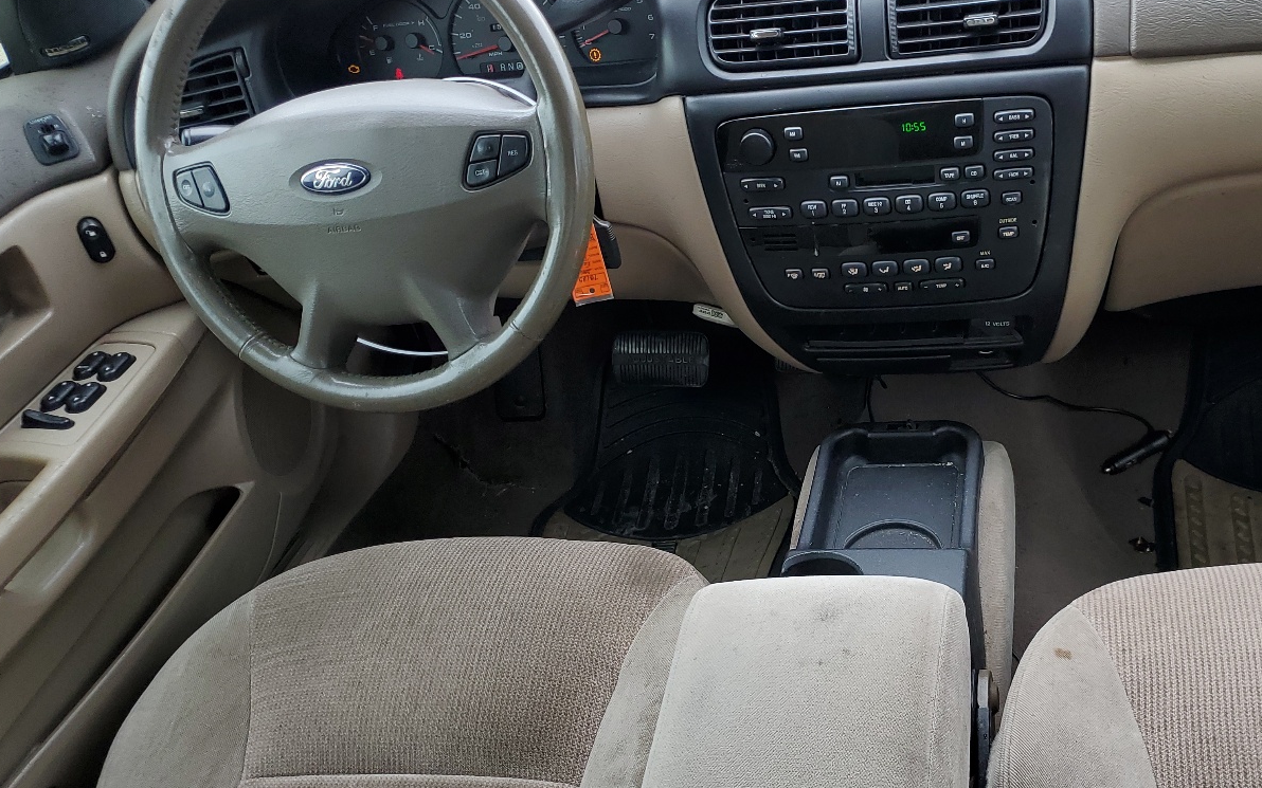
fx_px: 1273
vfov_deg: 34.4
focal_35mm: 37
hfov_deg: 52.0
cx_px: 814
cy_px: 450
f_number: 1.5
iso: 53
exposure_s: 1/60.2
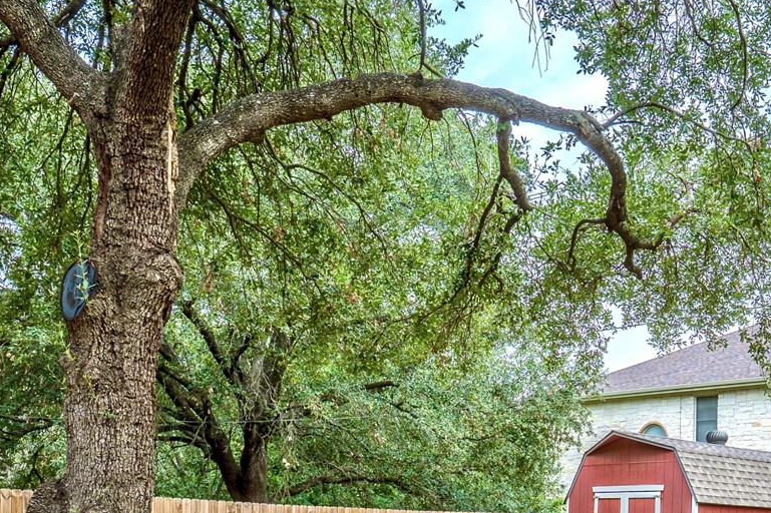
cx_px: 634
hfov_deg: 39.3
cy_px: 571
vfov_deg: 25.8
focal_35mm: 48
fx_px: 1028
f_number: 5.6
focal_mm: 17
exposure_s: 1/4
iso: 100
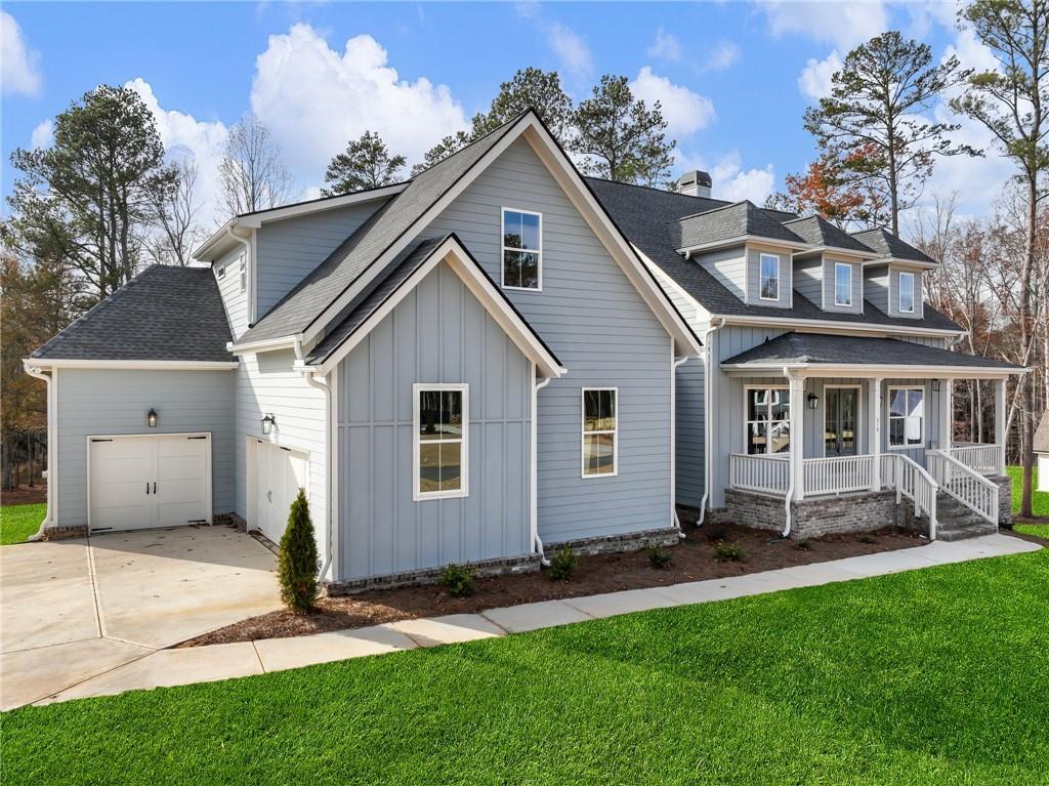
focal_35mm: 24
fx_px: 727
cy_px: 393
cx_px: 524
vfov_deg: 56.8
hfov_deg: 71.6
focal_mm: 12.29
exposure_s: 1/120
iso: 100
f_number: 8
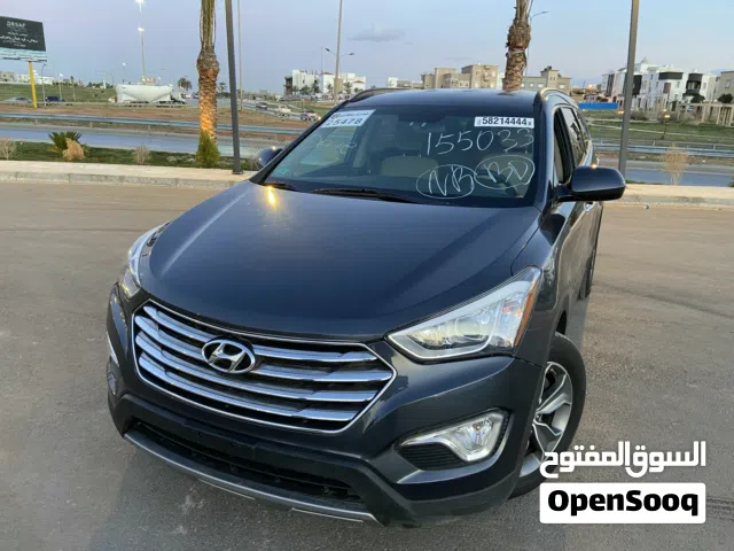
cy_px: 276
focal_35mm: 26
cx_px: 367
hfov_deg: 67.3
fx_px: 551
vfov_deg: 53.1
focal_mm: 4.25
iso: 160
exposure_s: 1/50
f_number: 1.8
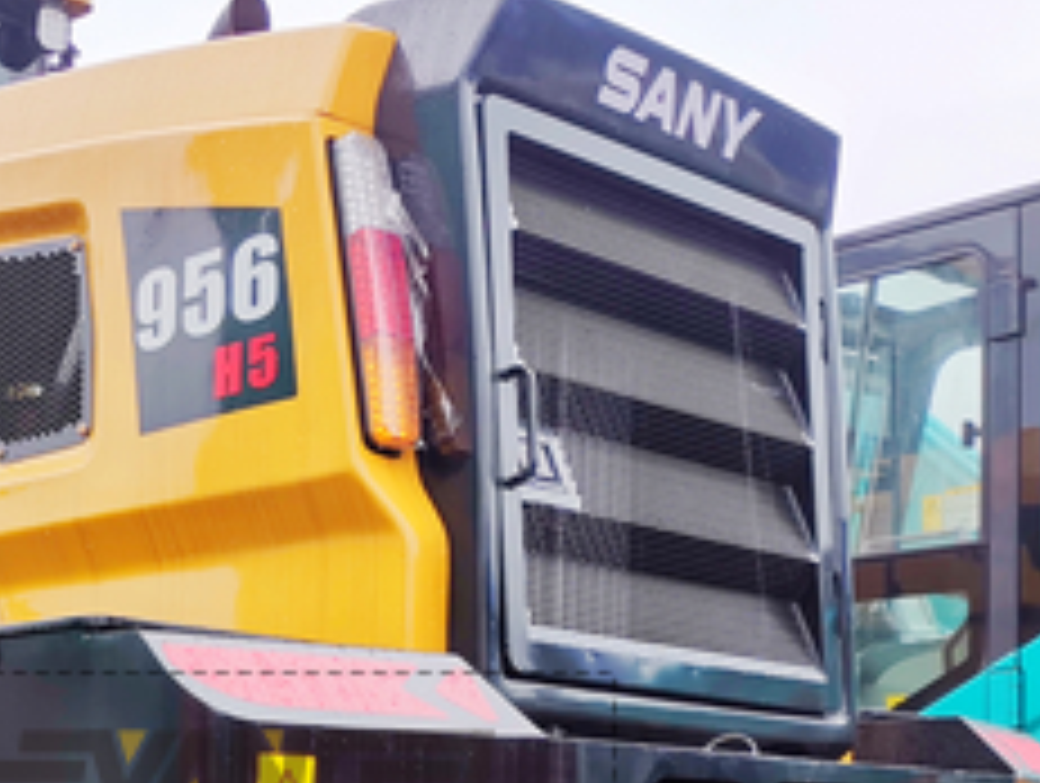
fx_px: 2106
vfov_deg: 20.3
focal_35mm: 70
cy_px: 824
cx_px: 32
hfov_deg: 26.4
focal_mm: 4.75
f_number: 1.8
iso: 50
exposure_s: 1/398
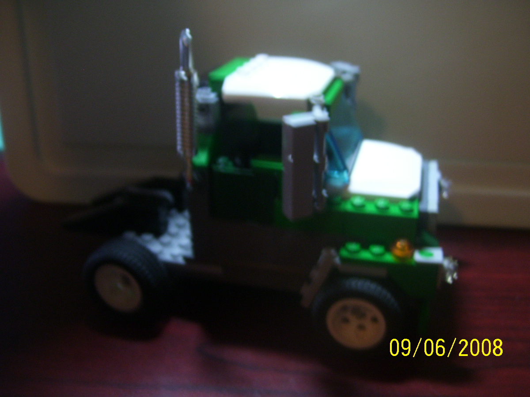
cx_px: 265
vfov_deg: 38.7
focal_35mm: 37
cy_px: 198
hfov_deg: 50.1
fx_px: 567
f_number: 2.7
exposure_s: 1/8
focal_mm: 6
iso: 160
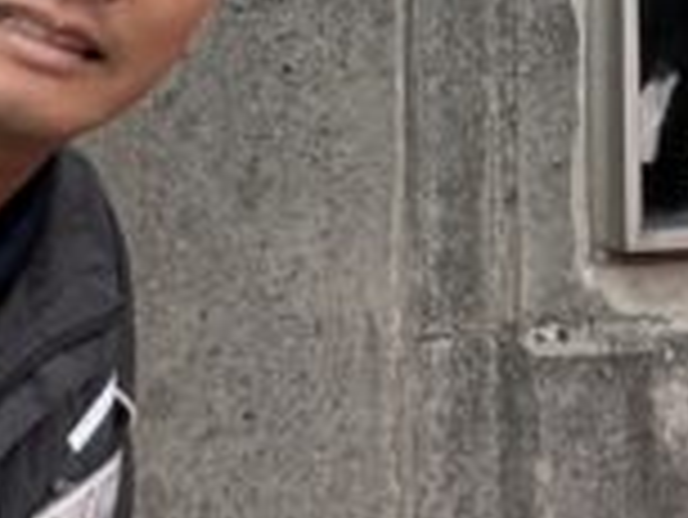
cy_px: -198
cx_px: 99
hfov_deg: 12.7
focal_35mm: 154
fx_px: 3063
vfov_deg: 9.4
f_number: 1.9
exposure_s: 1/365
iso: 40
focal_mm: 2.69
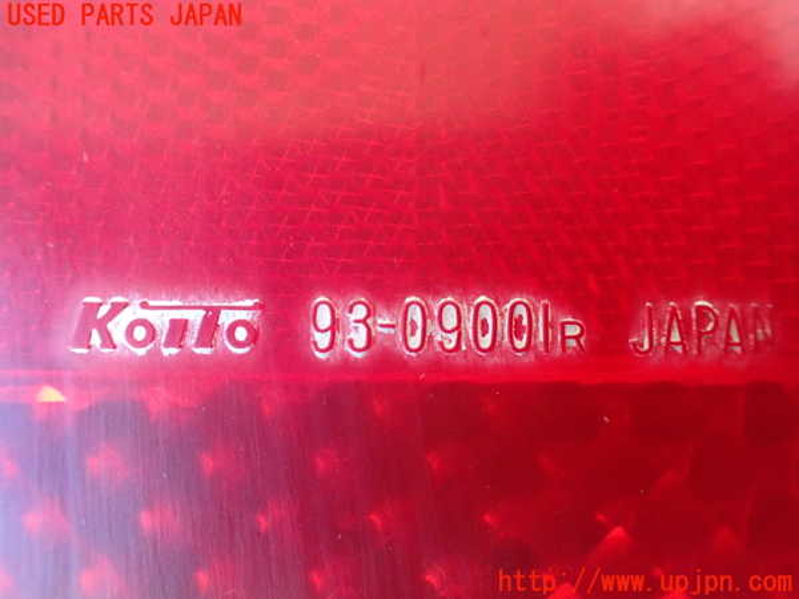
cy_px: 300
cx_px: 400
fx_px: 692
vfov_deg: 46.8
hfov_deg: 60.0
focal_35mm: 30
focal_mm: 5.4
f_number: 2.3
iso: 800
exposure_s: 1/60
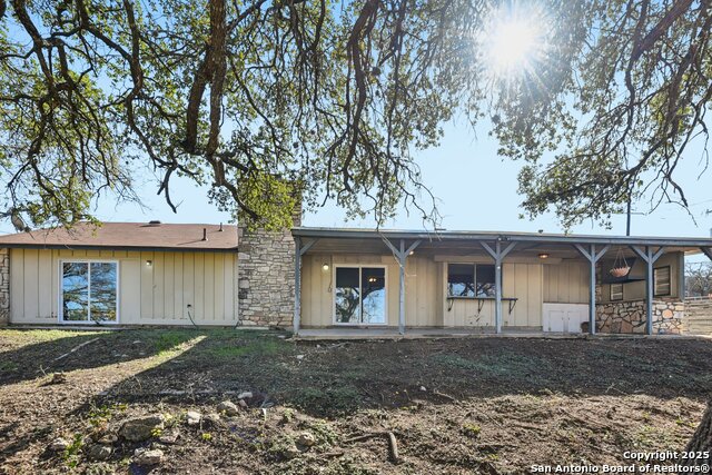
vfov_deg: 73.8
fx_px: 316
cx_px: 356
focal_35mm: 16
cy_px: 238
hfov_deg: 96.7
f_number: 8
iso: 400
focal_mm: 16
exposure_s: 1/200
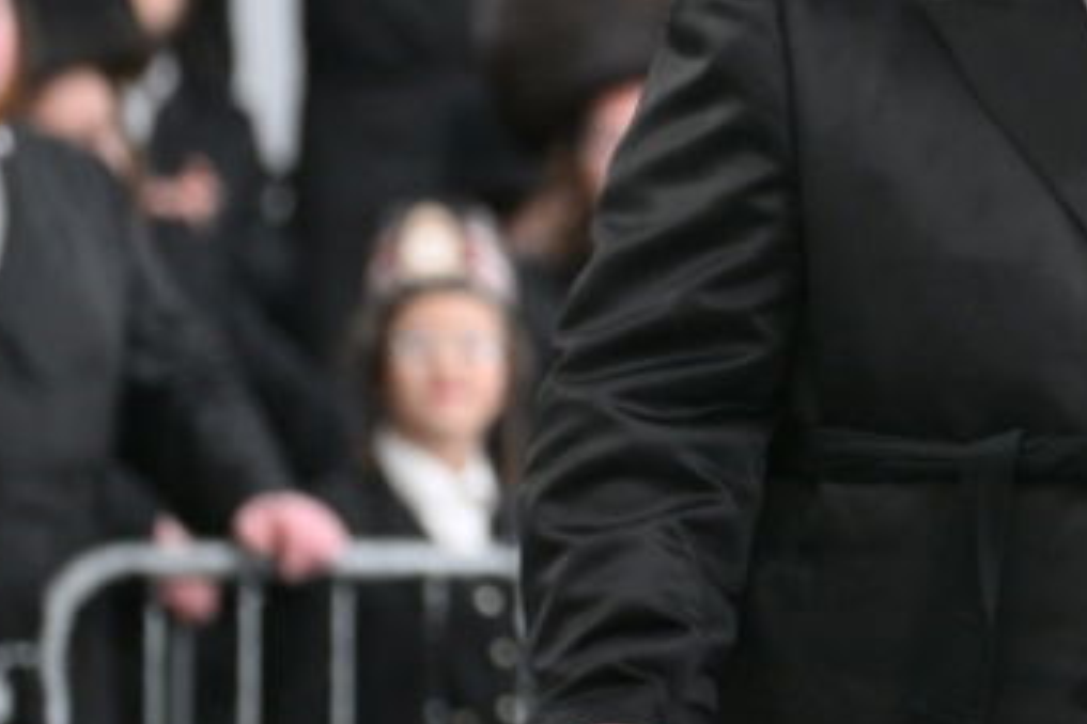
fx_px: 12318
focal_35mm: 408
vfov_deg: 3.4
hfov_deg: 5.0
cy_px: 168
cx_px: 1542
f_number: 2.8
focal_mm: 135
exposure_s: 1/60
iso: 250
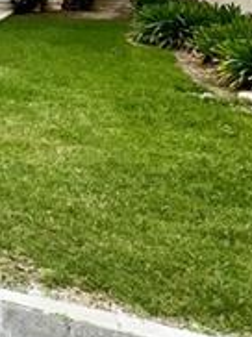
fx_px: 535
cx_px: -152
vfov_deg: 29.2
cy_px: -87
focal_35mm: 55
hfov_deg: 21.2
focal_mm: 1.57
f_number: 1.8
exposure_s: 1/608
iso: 32
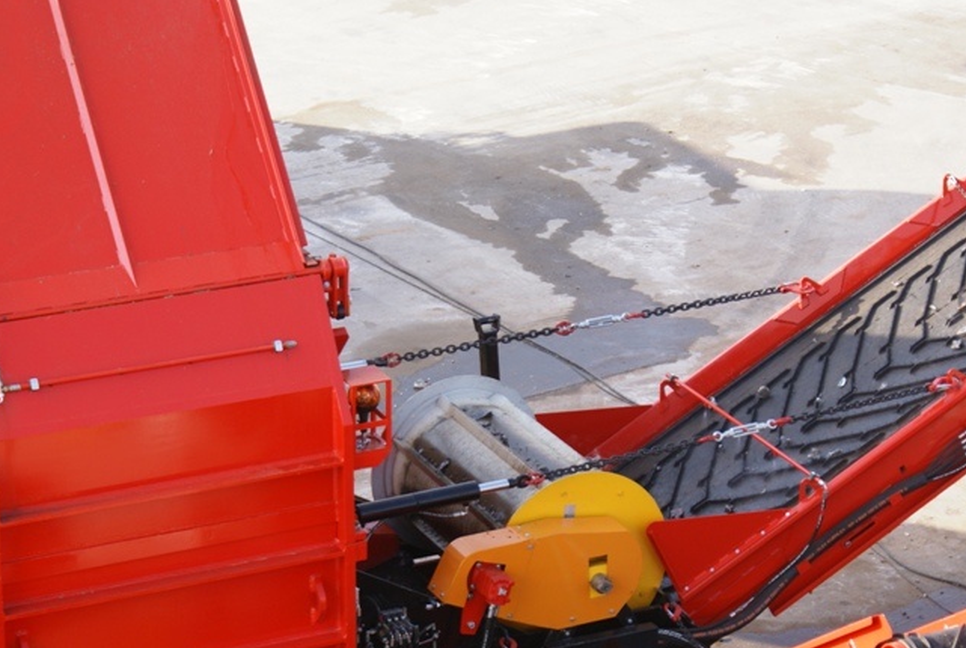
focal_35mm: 131
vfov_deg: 10.5
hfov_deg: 15.6
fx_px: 3522
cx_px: 570
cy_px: 389
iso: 100
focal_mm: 70
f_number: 7.1
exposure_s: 1/160
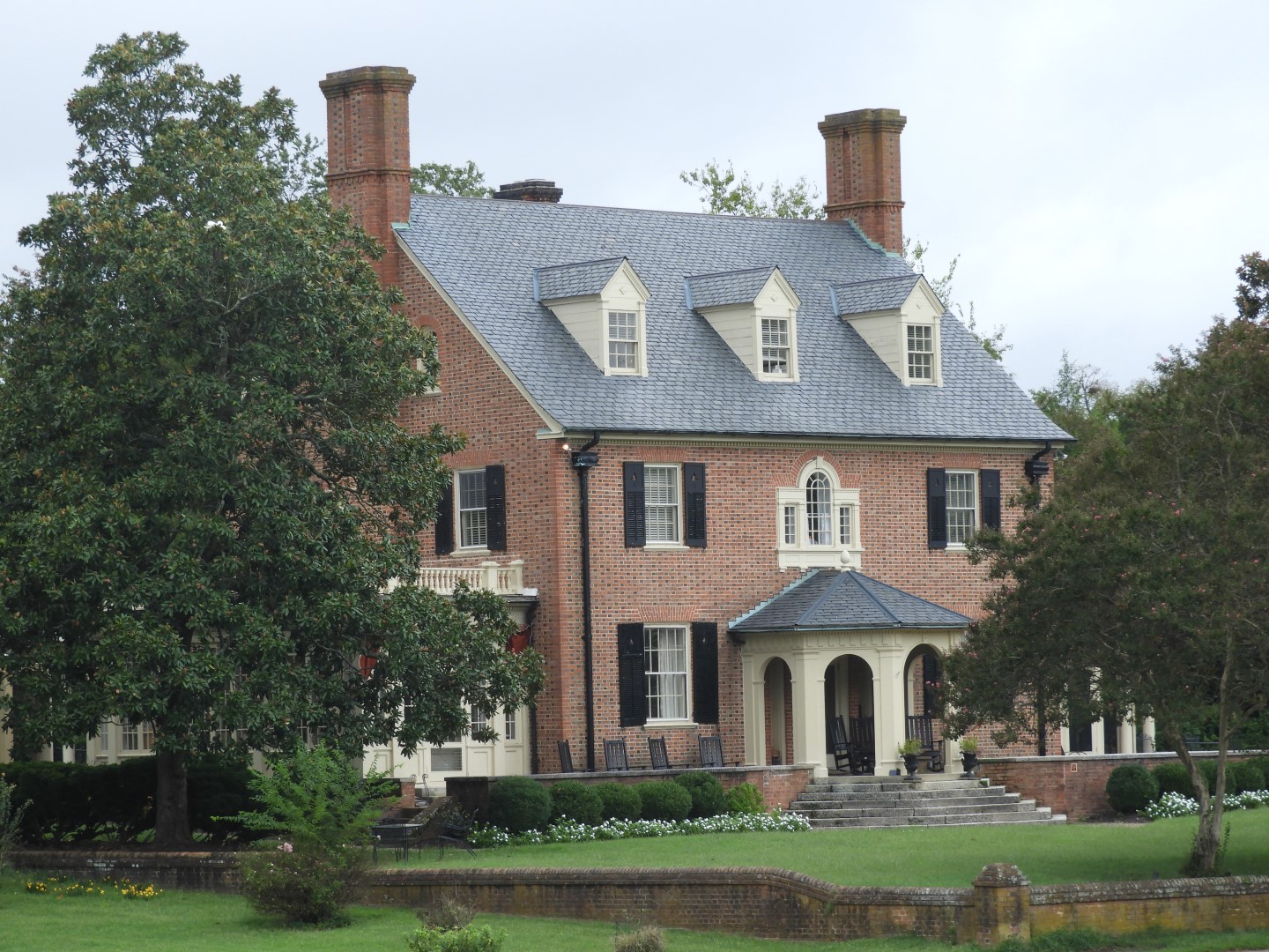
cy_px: 476
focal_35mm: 135
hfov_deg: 14.6
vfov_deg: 11.0
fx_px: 4949
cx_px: 634
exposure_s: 1/200
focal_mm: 24.2
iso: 100
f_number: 5
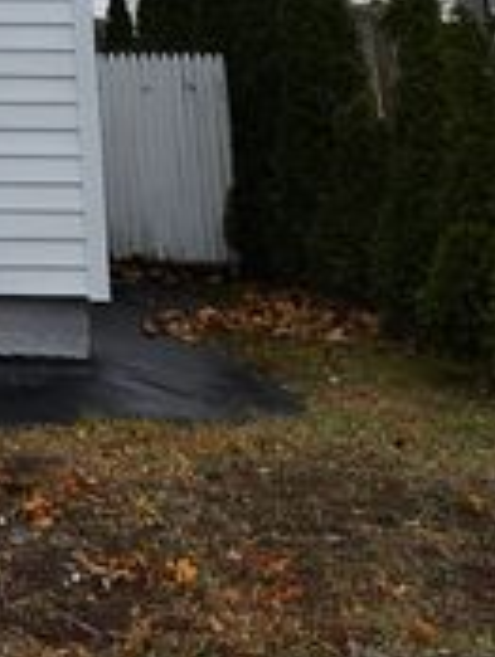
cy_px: -497
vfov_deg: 18.1
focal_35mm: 88
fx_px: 1674
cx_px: -249
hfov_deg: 15.5
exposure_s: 1/359
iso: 32
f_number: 1.7
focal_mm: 6.3
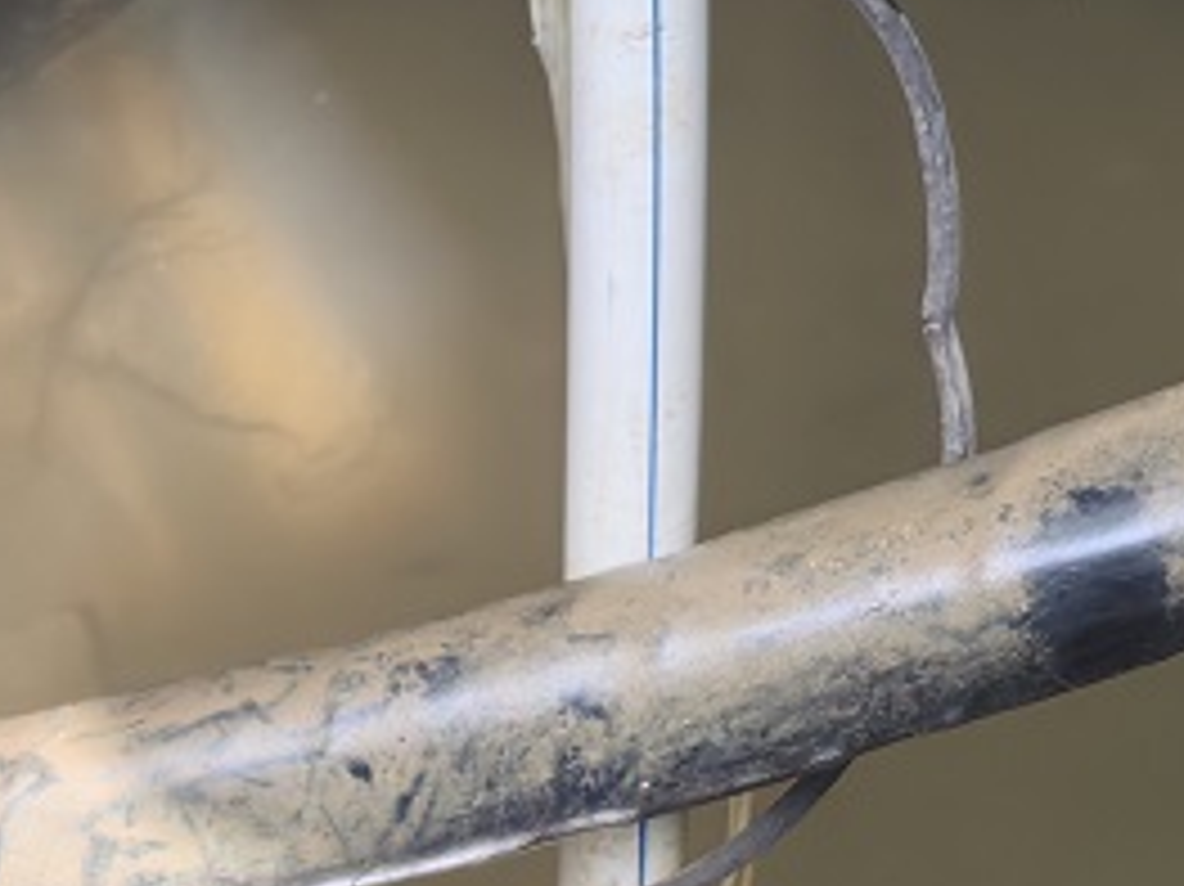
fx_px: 11419
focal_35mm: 334
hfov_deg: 5.9
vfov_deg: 4.4
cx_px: 248
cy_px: 861
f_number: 3.4
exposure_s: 1/50
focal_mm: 14.46
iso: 64
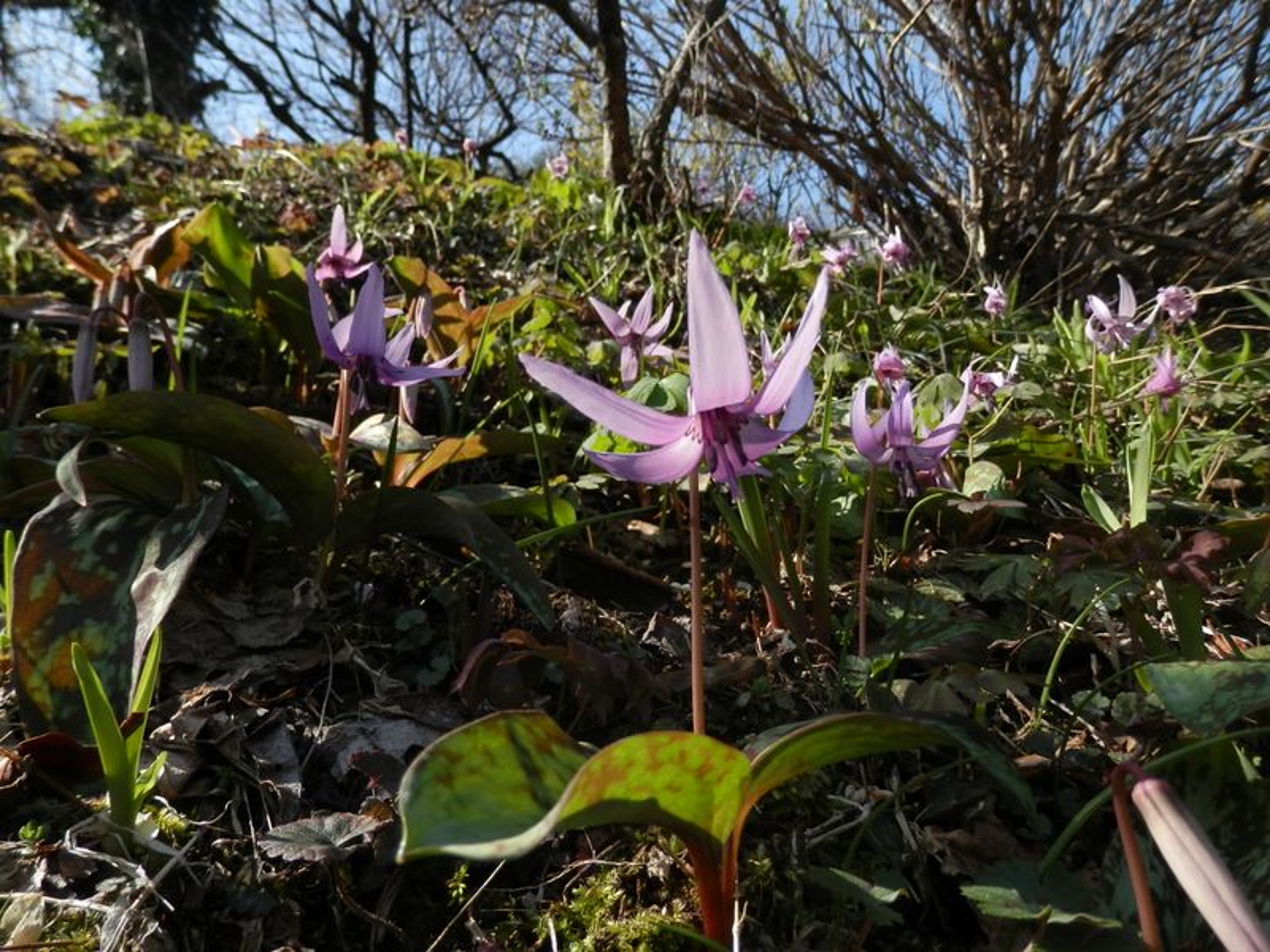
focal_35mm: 25
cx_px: 635
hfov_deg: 69.4
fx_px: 917
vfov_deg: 54.9
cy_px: 476
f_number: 3
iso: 80
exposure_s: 1/640
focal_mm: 4.5
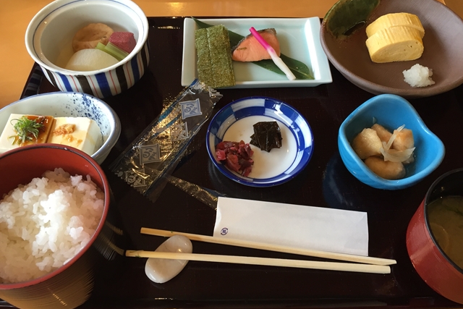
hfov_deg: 57.2
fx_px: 424
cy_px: 134
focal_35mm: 33
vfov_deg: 39.9
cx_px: 245
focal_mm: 4.15
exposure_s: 1/30
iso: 32
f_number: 2.2
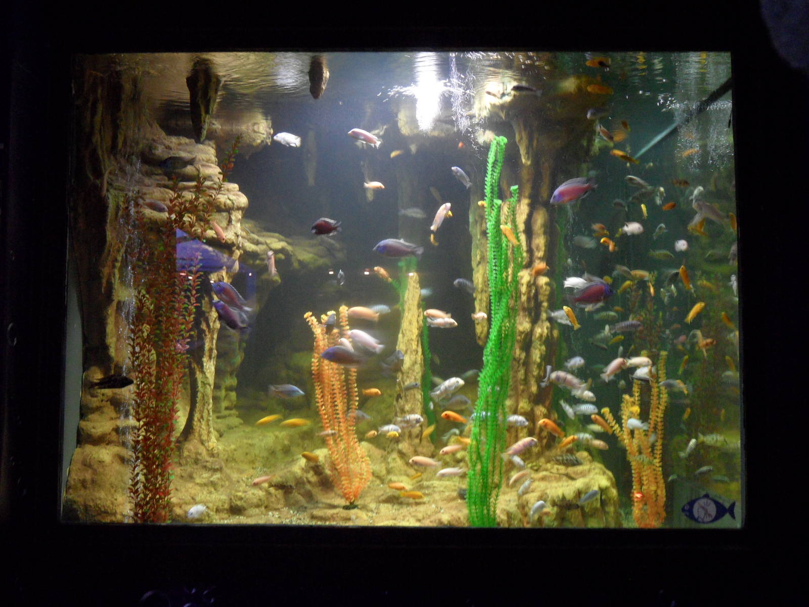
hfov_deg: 56.8
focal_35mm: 32
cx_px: 404
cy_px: 304
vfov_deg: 44.2
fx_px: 748
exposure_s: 1/6
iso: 200
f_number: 3.4
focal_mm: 5.3
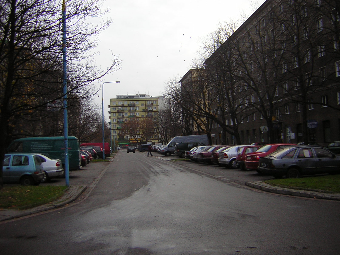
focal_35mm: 36
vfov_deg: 39.7
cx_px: 170
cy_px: 128
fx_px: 354
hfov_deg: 51.4
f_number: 2.6
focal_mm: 4.7
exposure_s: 1/437
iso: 50
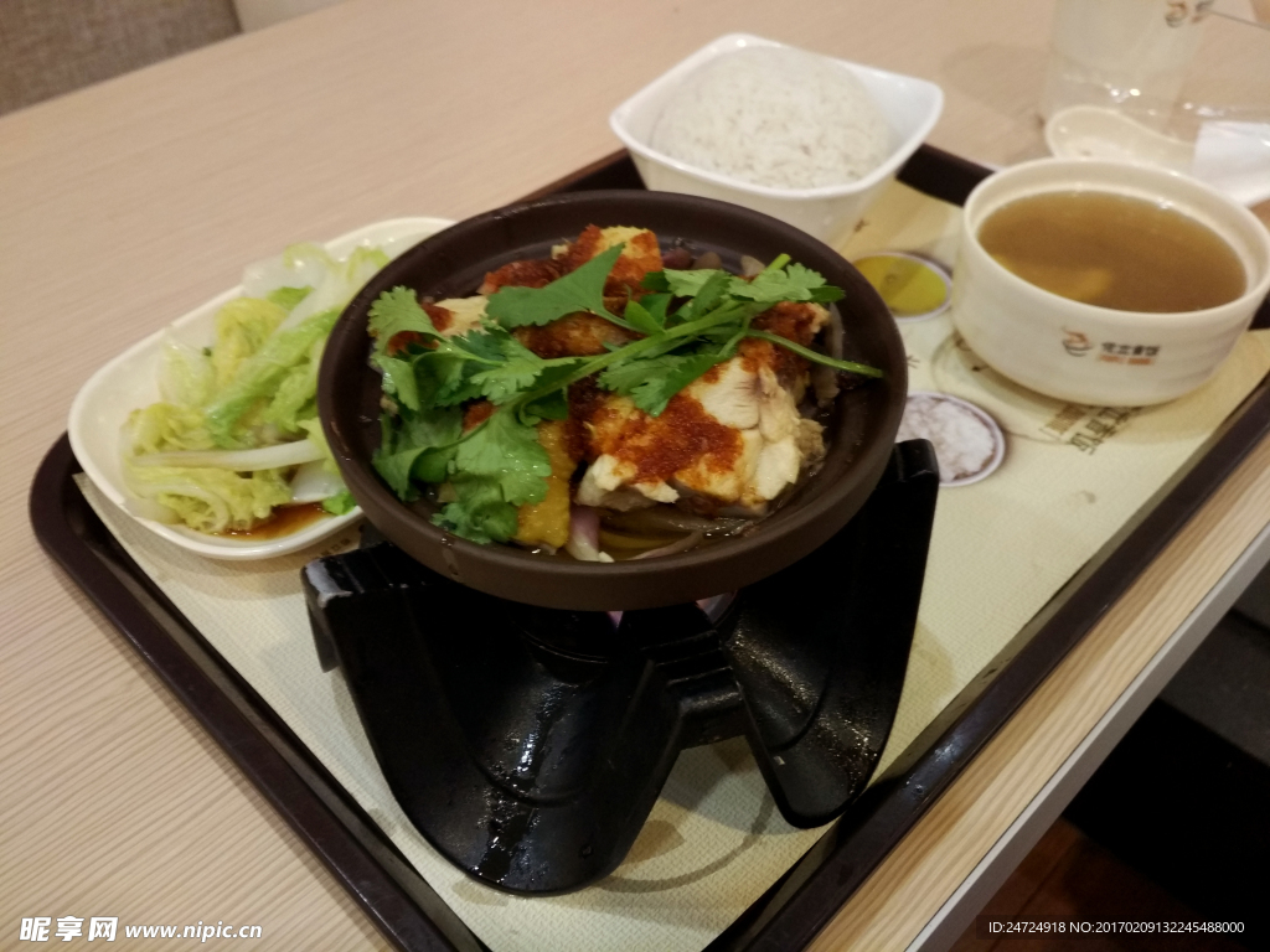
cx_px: 635
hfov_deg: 60.0
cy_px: 476
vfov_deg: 46.8
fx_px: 1101
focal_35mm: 30
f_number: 2
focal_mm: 4.12
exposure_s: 1/20
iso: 463
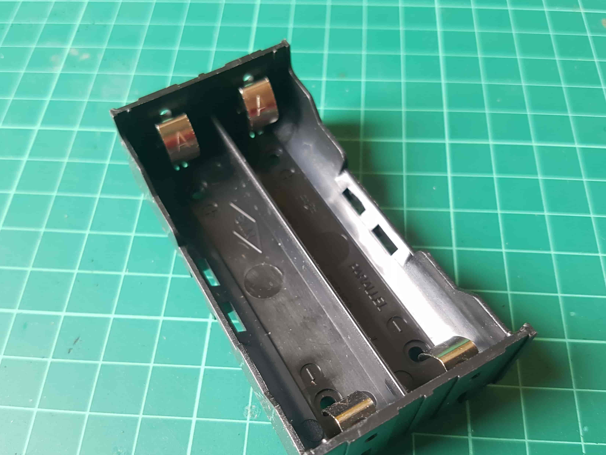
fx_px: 560
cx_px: 295
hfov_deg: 56.8
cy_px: 259
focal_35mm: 32
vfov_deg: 44.1
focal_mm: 4.2
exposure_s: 1/50
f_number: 1.7
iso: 100
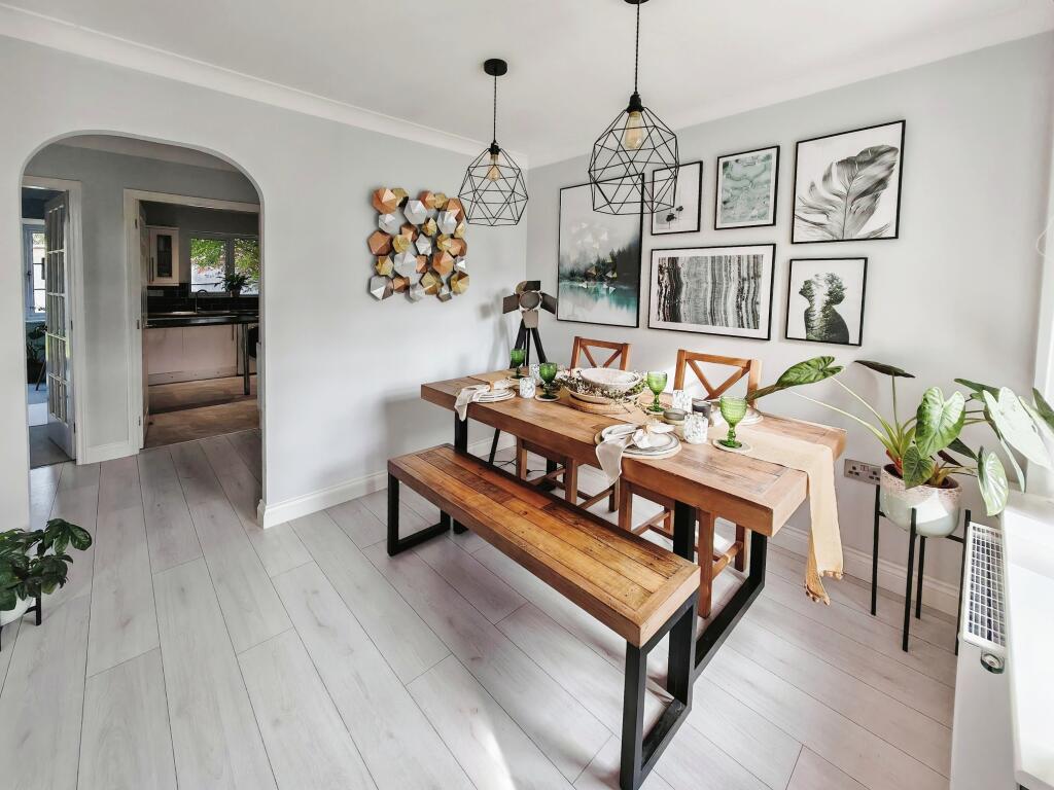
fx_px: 396
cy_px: 395
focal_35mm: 13
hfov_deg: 106.2
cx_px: 527
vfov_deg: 89.9
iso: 200
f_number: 2
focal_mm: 1.82
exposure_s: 1/100
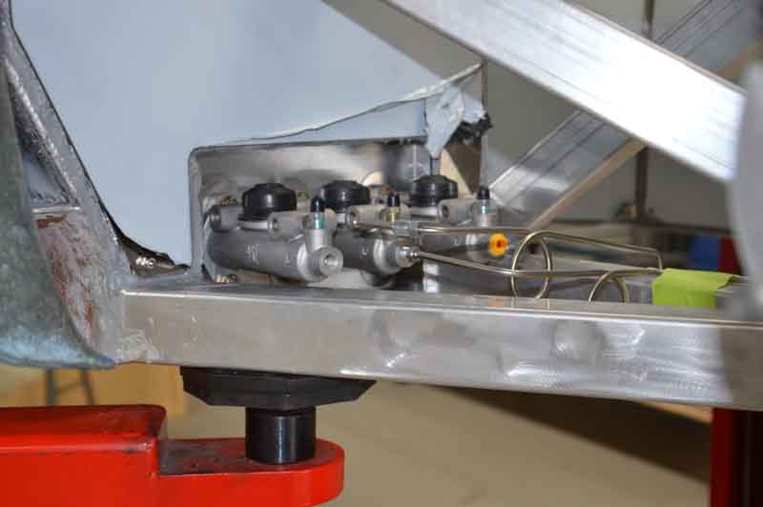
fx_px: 1334
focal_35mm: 63
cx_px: 382
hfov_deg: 31.9
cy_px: 254
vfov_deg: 21.5
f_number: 4.8
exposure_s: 1/60
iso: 800
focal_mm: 42
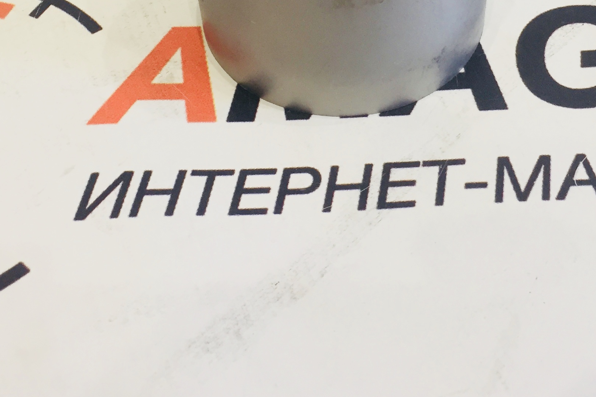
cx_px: 330
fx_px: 1010
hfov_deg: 32.9
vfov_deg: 21.5
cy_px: 9
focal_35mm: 61
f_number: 2.2
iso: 100
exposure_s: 1/33
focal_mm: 4.15
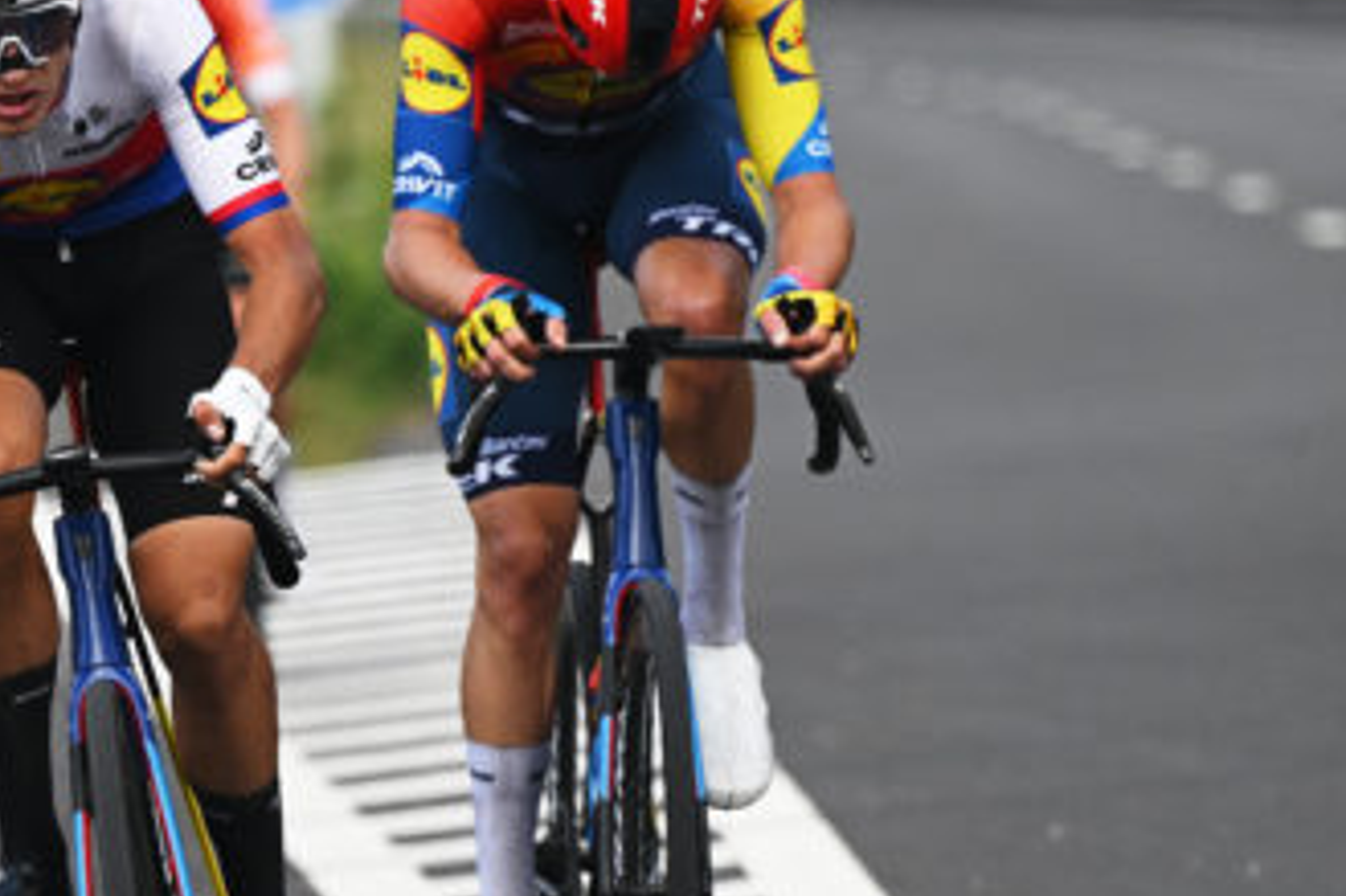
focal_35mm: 588
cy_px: 520
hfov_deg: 3.5
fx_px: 21973
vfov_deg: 2.3
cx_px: 125
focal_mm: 200
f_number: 3.5
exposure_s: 1/4000
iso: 450
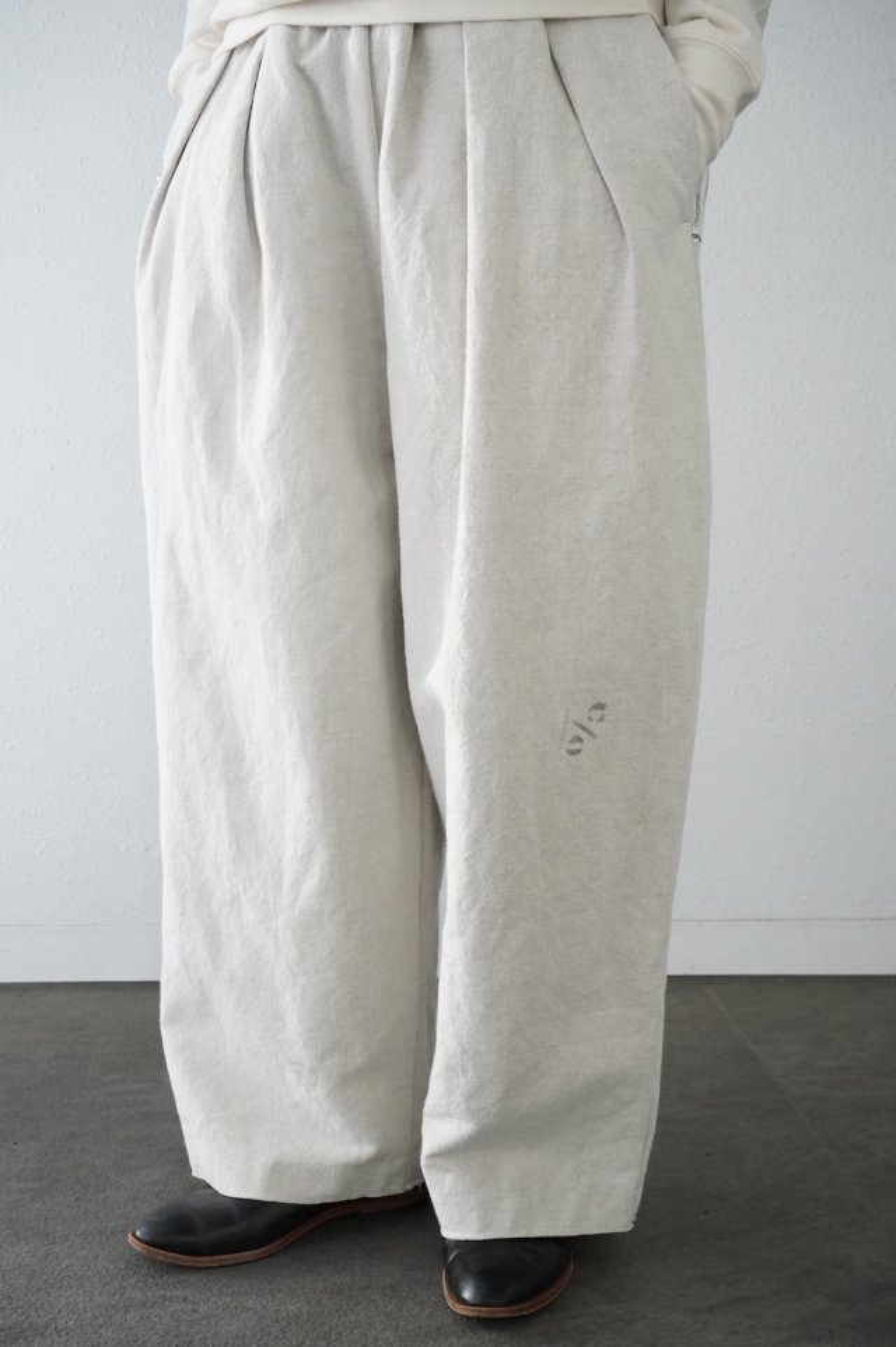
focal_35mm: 41
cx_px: 448
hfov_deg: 32.6
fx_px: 1533
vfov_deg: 47.4
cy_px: 674
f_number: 9
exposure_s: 1/60
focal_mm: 41
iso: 5000
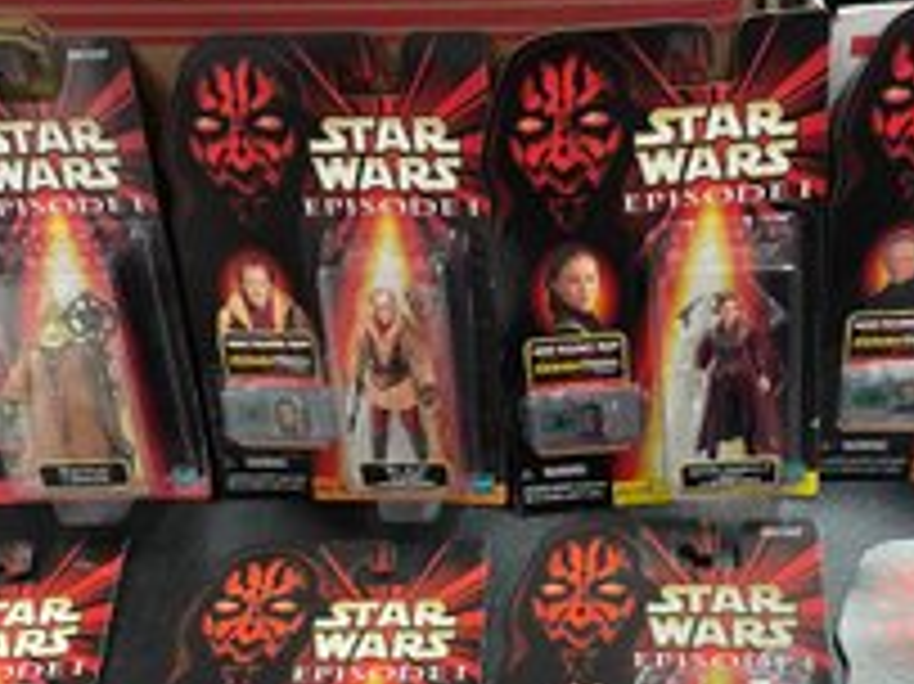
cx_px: 543
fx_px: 1161
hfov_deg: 42.8
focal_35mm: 44
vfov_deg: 32.3
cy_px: 506
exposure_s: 1/60
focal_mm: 4.2
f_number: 1.6
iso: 200
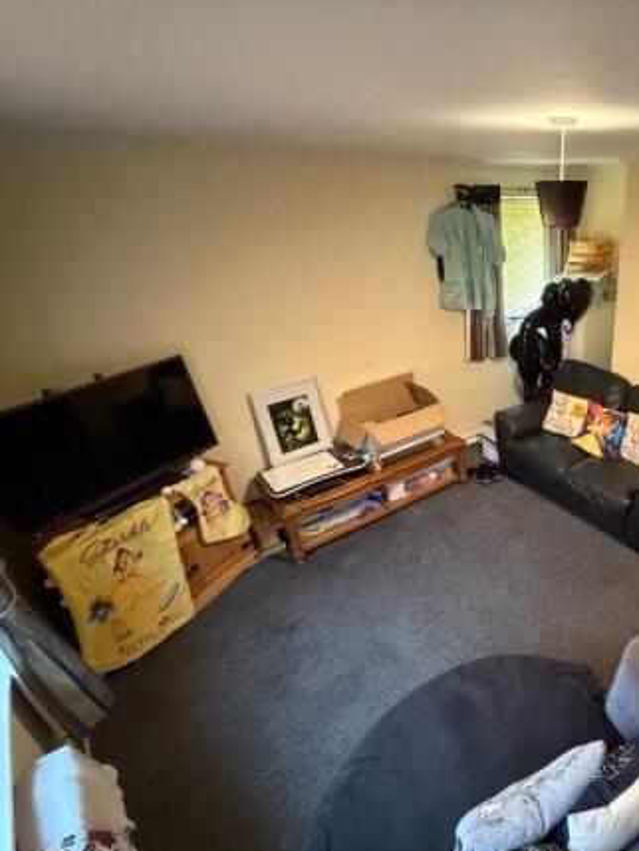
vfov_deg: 84.6
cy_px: 426
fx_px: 467
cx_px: 547
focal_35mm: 19
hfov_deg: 60.6
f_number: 2.2
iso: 1250
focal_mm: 2.22
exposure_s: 1/50
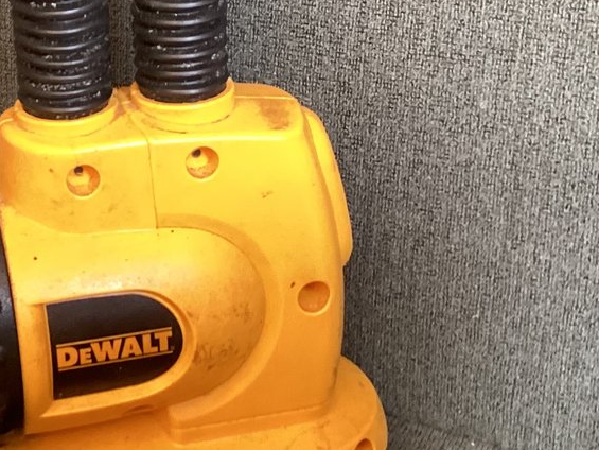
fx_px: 1437
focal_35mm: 83
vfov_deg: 17.4
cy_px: 12
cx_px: 55
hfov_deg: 22.9
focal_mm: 3.3
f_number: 2.4
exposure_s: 1/60
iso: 200
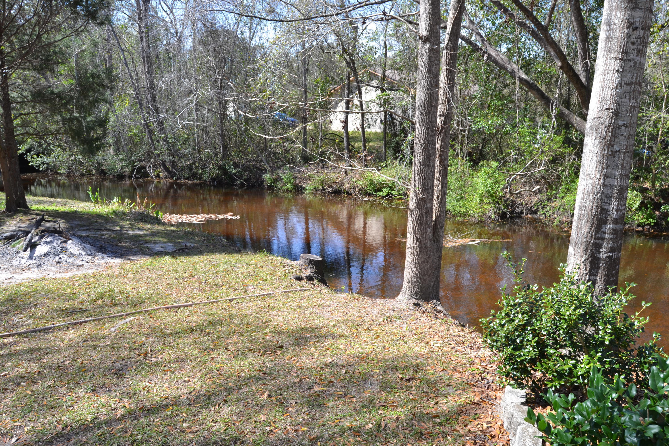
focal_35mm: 27
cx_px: 334
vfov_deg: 47.9
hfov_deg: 67.4
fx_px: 502
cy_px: 223
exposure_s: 1/100
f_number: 6.3
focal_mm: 18
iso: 100
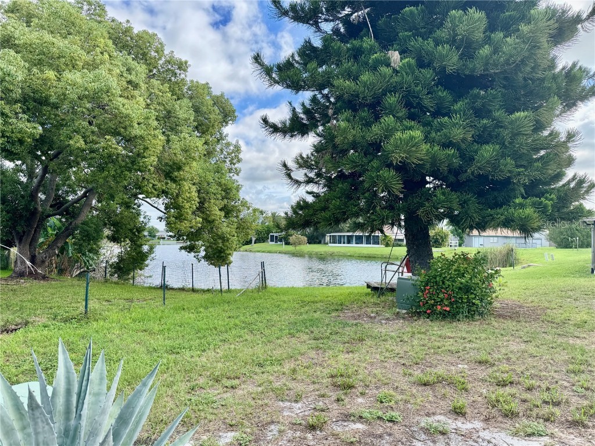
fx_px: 413
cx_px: 298
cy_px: 223
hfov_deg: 71.6
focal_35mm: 24
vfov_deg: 56.8
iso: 80
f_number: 1.78
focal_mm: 6.76
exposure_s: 1/1456
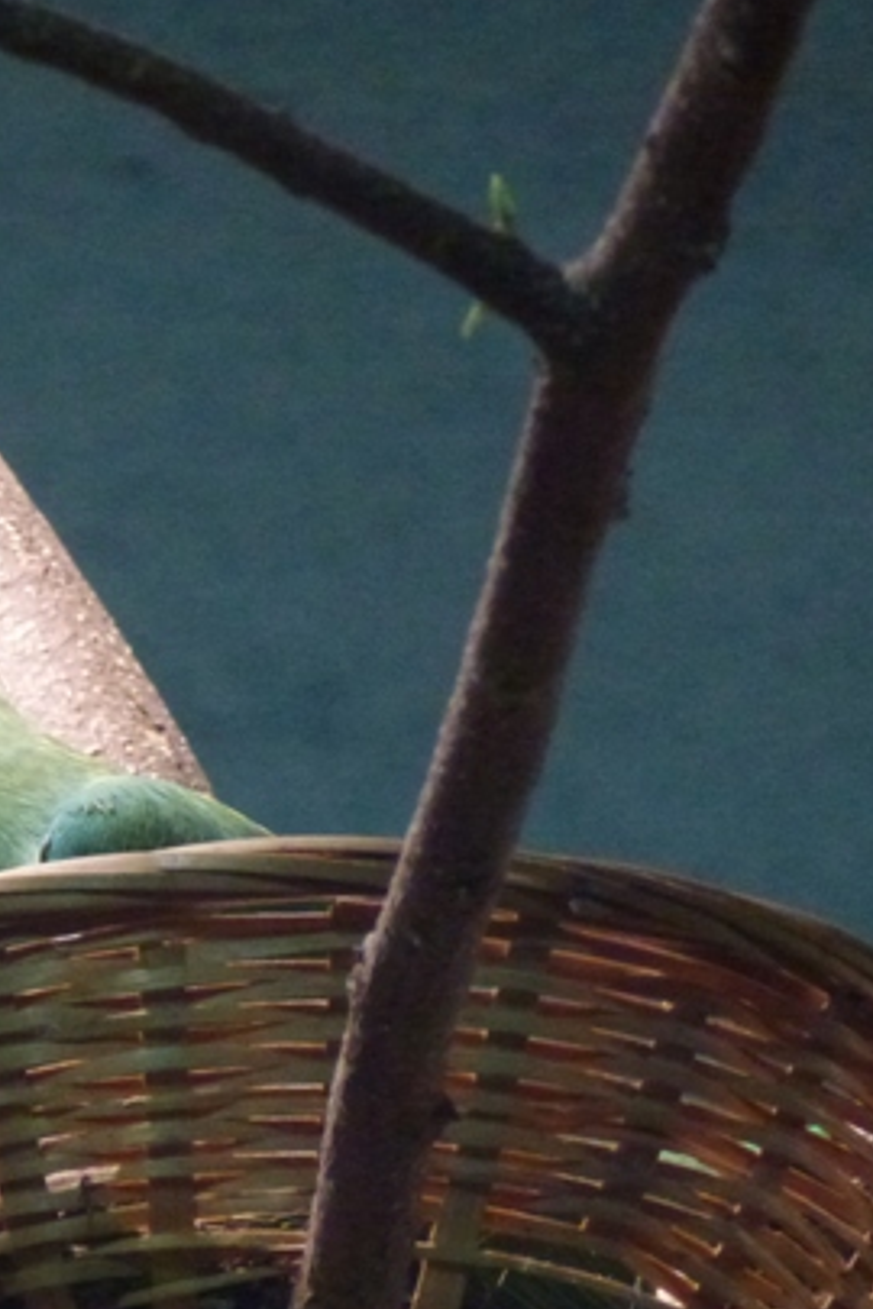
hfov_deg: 2.1
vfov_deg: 3.1
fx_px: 24369
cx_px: 23
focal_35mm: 670
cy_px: 724
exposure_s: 1/160
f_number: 5.9
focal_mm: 68.8
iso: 800
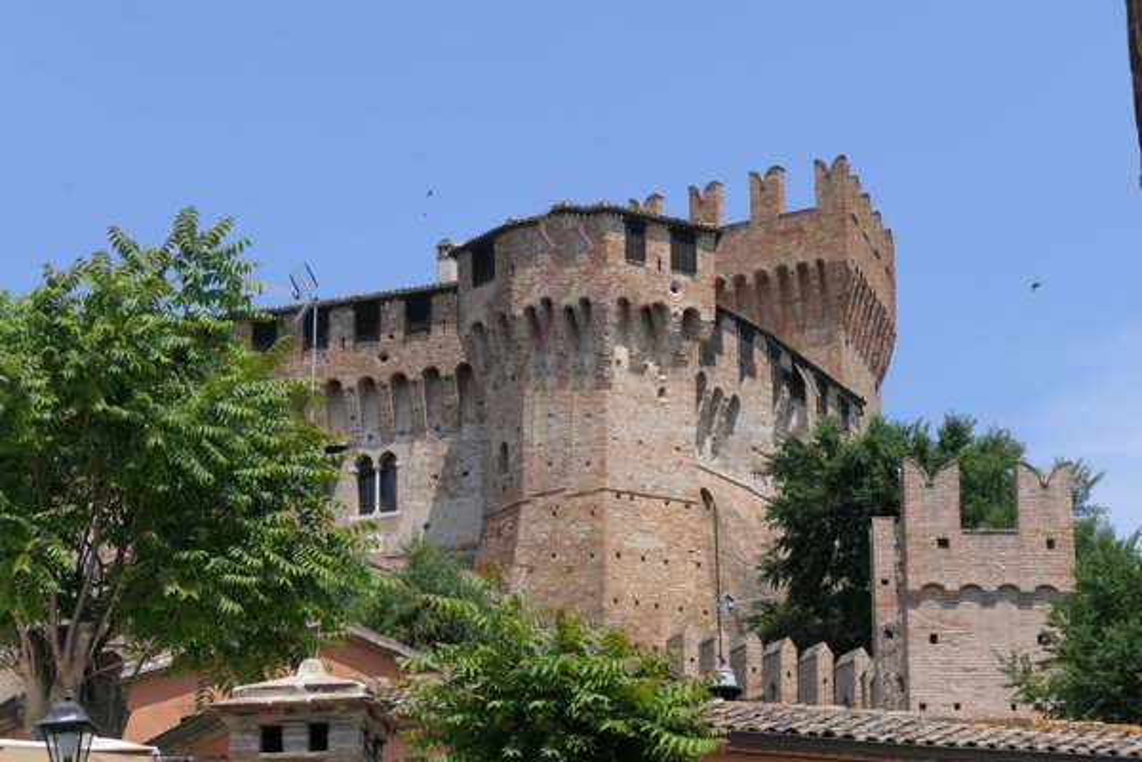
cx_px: 571
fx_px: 3521
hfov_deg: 18.4
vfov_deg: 12.3
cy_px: 381
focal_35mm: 111
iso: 125
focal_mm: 40.7
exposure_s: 1/400
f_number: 6.3
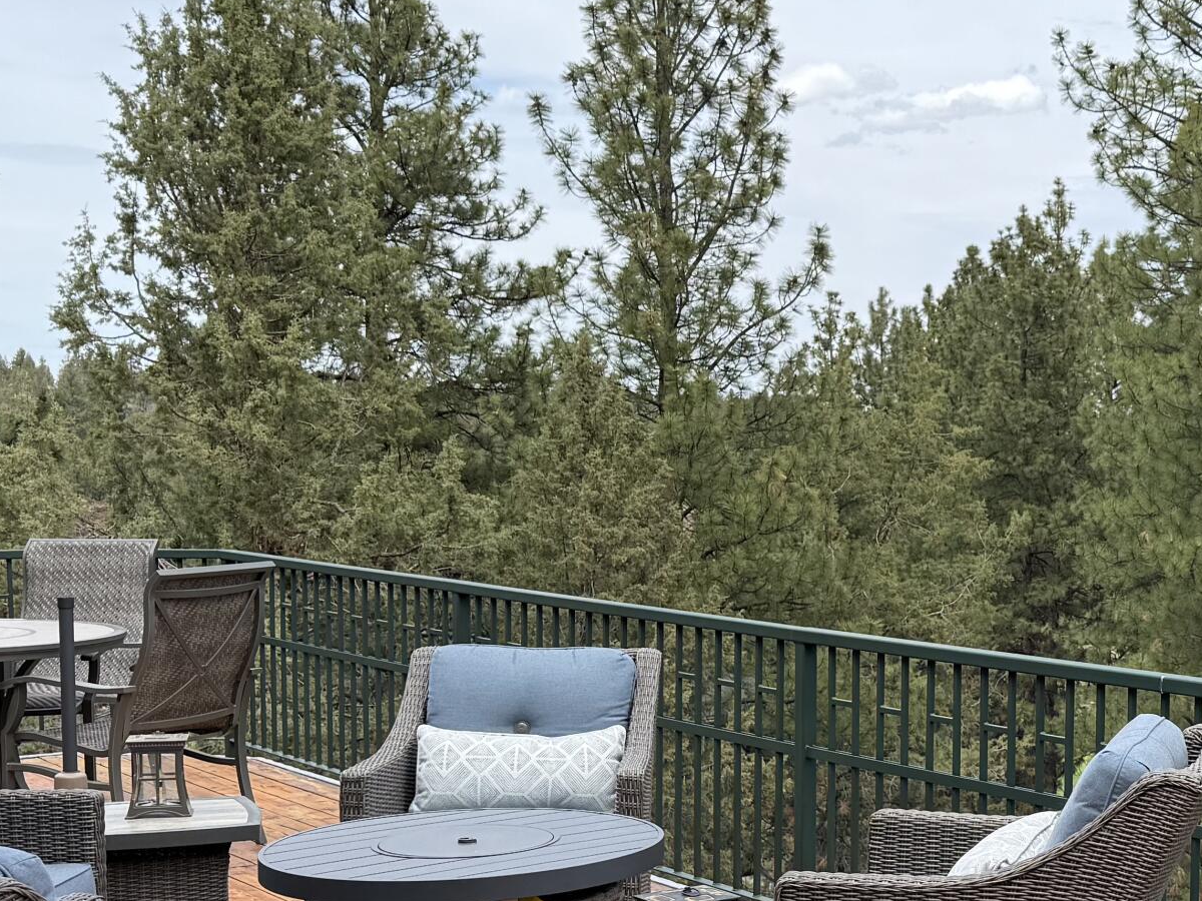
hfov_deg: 30.7
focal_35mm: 60
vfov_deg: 24.3
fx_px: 2083
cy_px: 621
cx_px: 1096
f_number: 1.78
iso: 80
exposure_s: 1/2907
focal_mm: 6.76
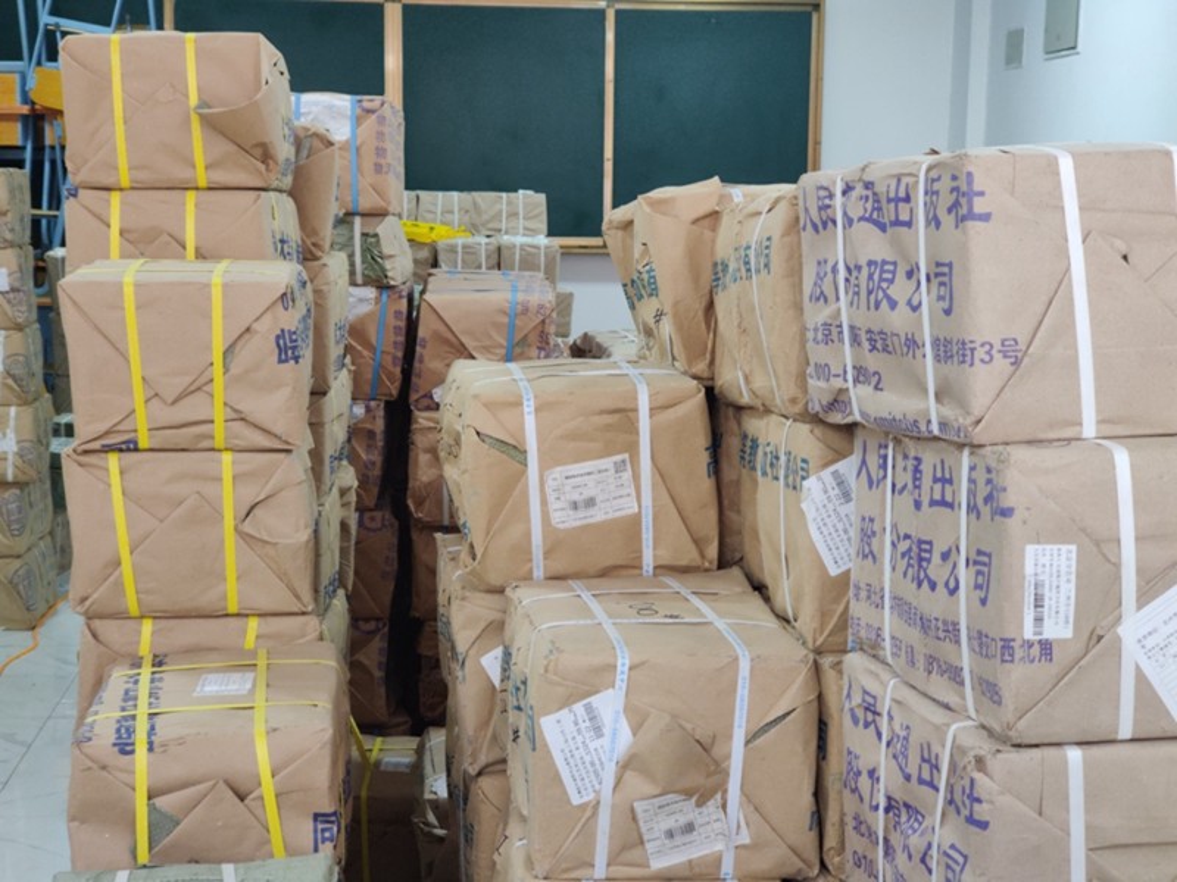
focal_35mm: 74
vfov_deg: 19.9
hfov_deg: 26.3
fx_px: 2516
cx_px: 588
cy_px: 441
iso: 1600
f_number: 2.44
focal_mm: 6.95
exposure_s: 1/60
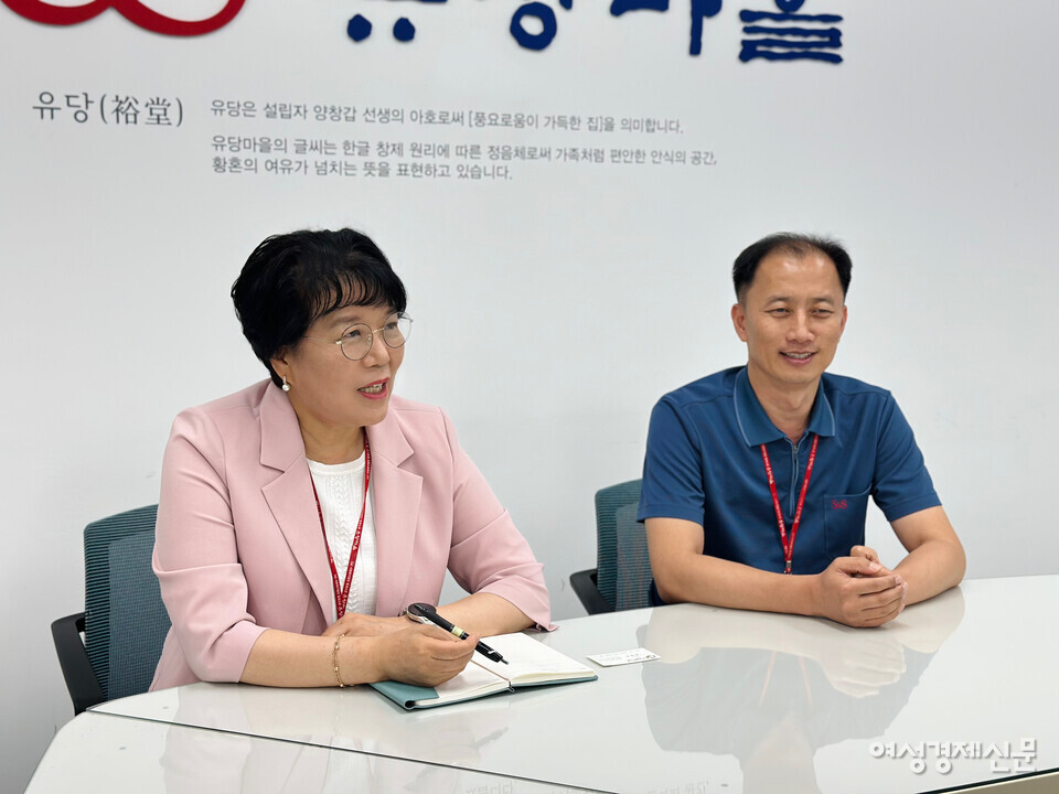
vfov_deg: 30.3
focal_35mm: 48
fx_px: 1468
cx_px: 530
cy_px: 397
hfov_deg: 39.7
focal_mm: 6.86
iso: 80
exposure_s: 1/196
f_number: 1.78
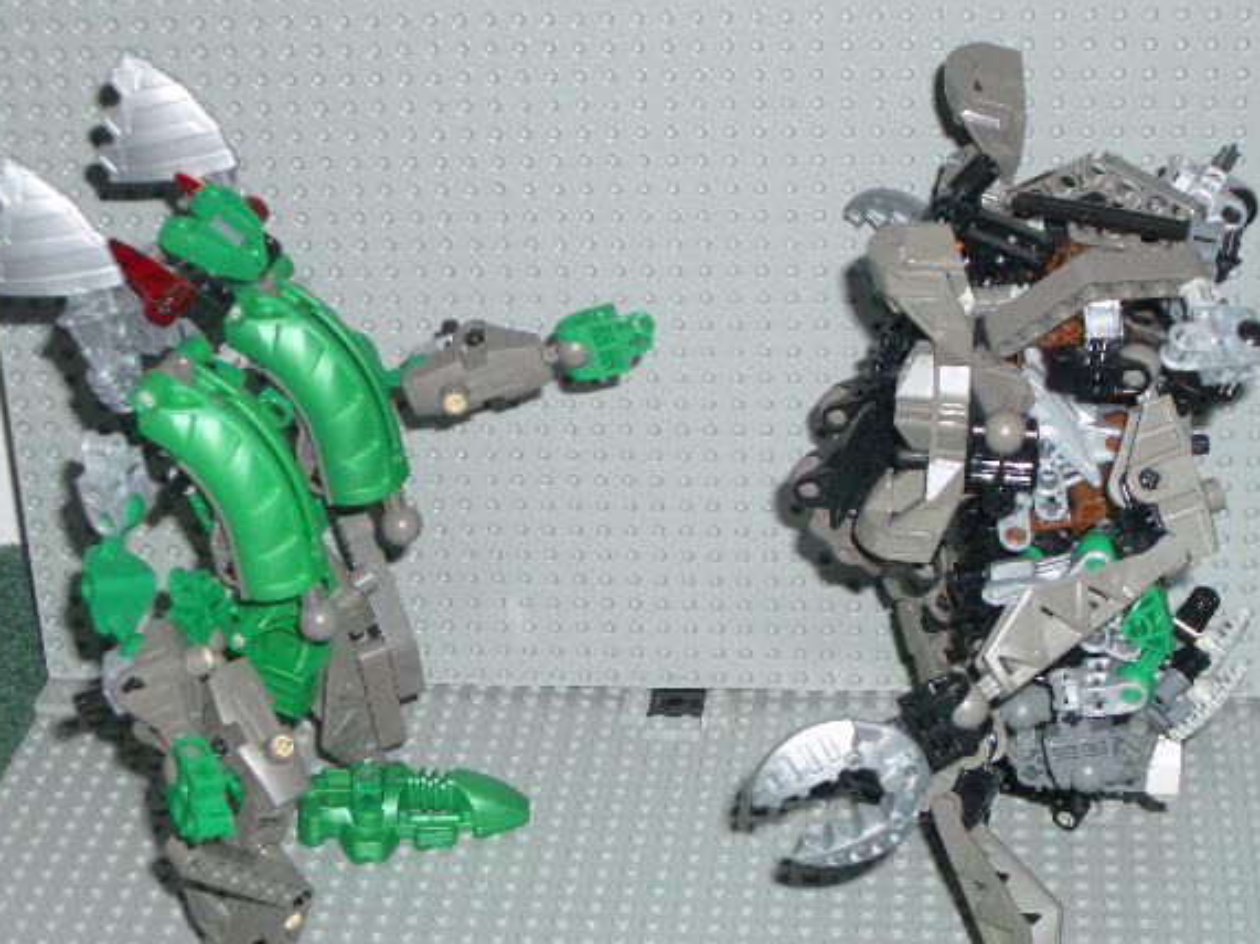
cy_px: 492
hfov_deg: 23.6
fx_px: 3021
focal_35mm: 83
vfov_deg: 17.8
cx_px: 647
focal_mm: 12.2
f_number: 3.9
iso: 100
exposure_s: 1/60
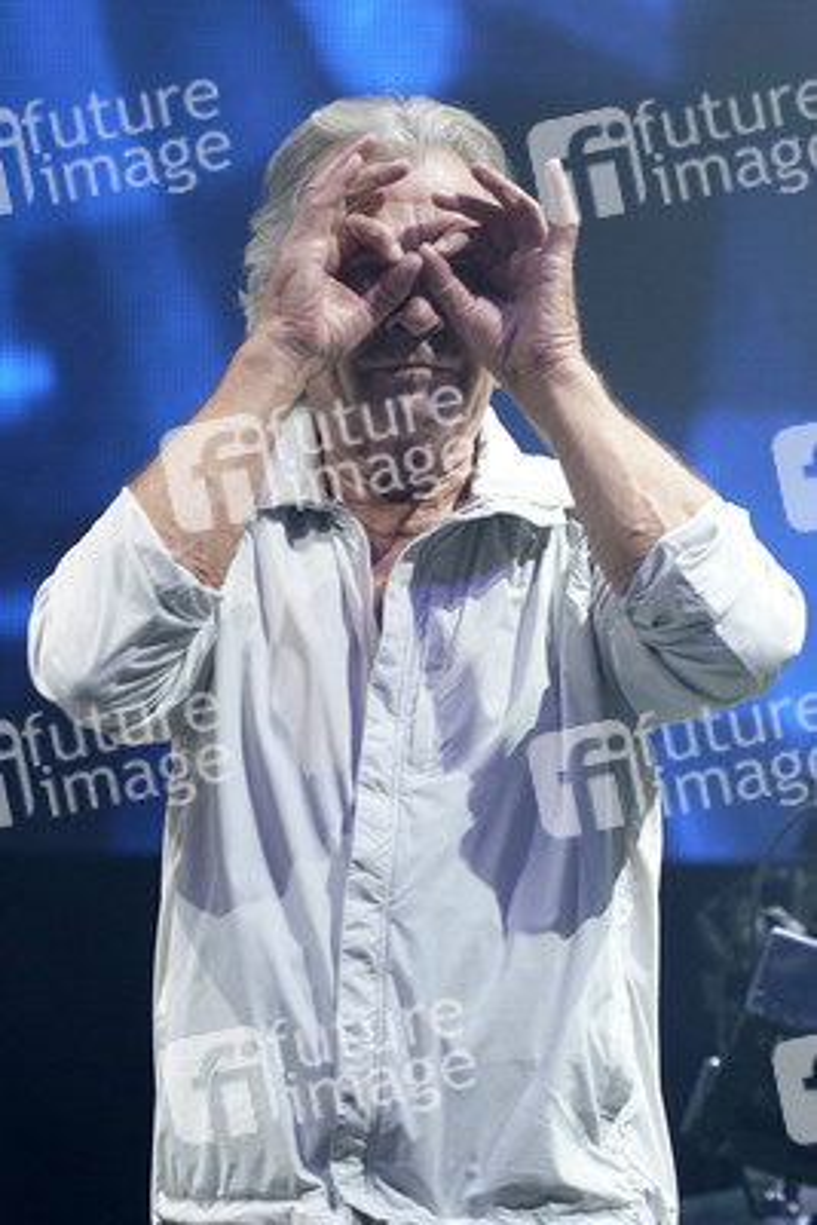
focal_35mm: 137
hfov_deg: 10.0
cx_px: 408
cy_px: 612
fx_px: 4659
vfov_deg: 15.0
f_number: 5.6
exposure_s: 1/80
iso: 1600
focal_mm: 137
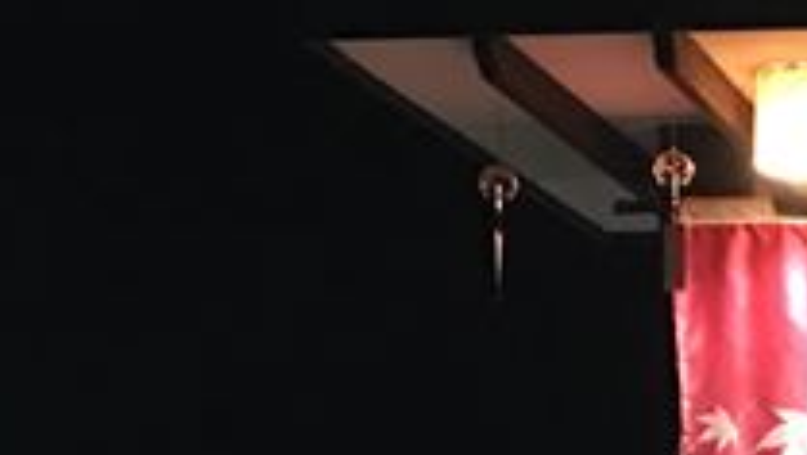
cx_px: 1251
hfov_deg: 16.0
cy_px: 625
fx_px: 2592
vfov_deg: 9.8
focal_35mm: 121
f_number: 2.2
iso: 80
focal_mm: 4.15
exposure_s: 1/4
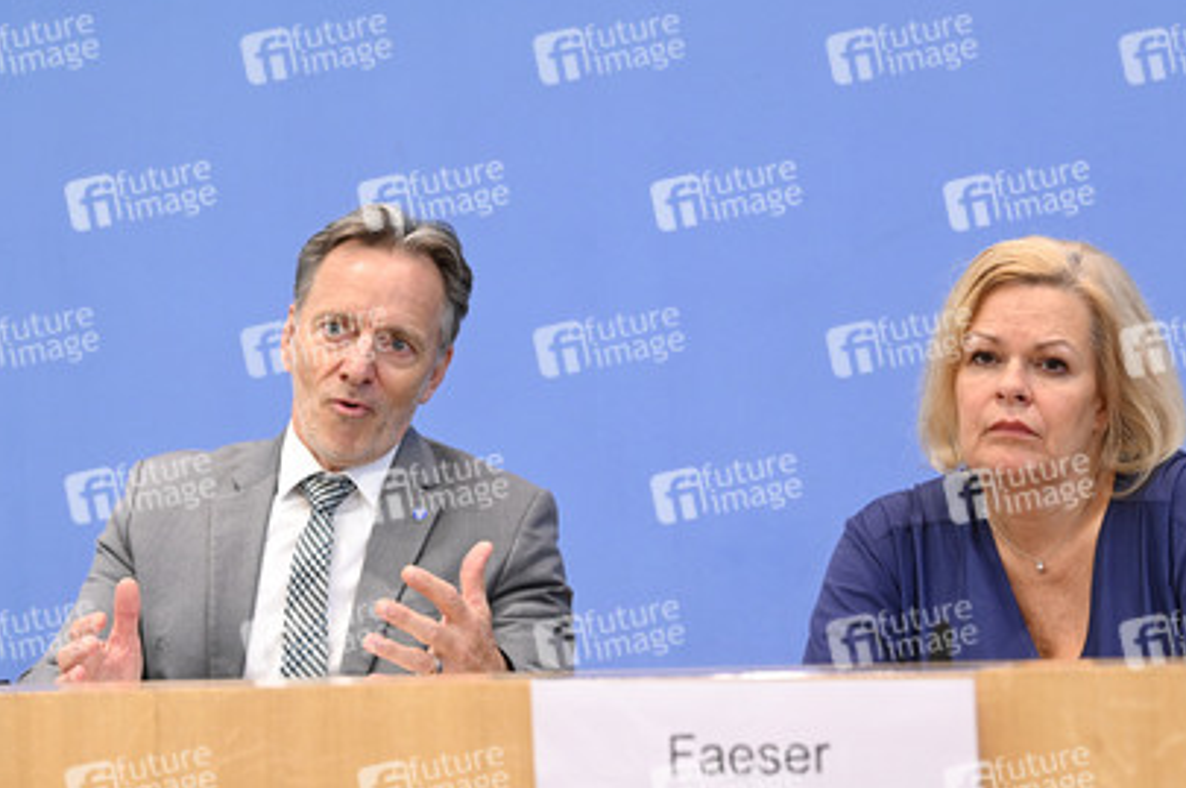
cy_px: 416
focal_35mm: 78
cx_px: 649
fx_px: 2567
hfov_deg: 26.0
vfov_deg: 17.4
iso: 3200
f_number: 5.6
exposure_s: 1/400
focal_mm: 70
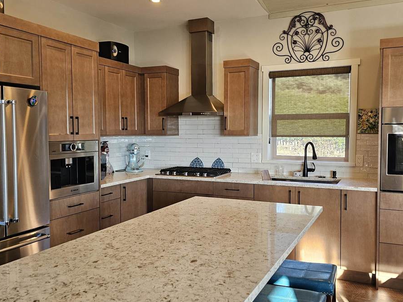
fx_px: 384
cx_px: 211
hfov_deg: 55.3
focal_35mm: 33
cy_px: 148
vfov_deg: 42.9
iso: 125
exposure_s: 1/120
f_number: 1.7
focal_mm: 6.3
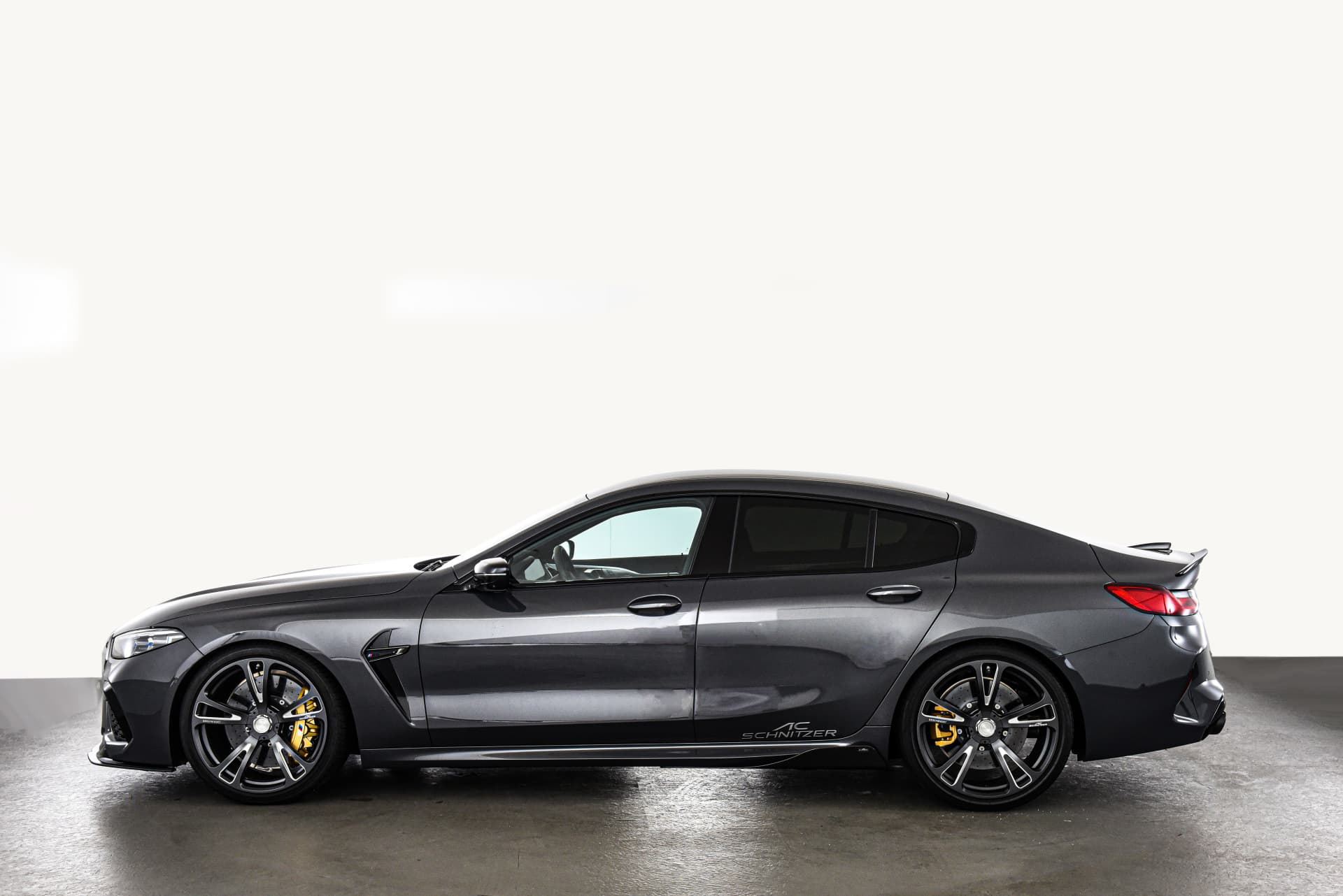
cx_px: 672
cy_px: 448
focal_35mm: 40
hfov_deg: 48.4
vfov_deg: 33.4
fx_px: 1493
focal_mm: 40
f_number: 11
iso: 1600
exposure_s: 1/100
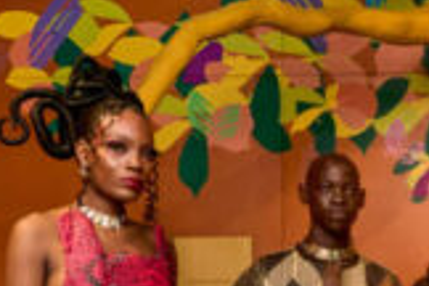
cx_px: 673
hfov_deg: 12.5
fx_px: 1847
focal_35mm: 155
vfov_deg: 8.7
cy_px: 416
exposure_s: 1/160
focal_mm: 24
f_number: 4.5
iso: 500
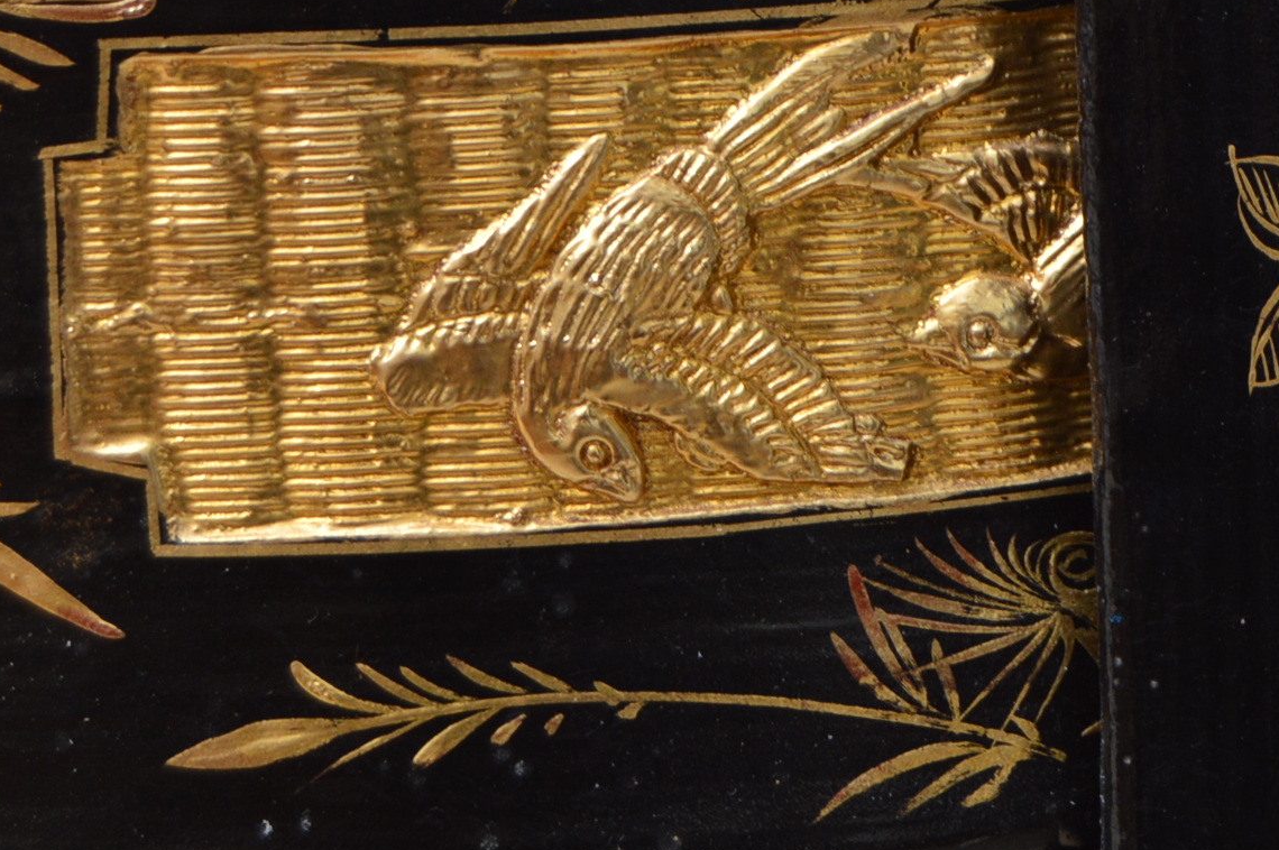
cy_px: 155
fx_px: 6744
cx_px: 1289
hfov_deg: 10.7
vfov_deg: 7.2
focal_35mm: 190
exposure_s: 1/160
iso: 200
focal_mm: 48
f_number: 5.3
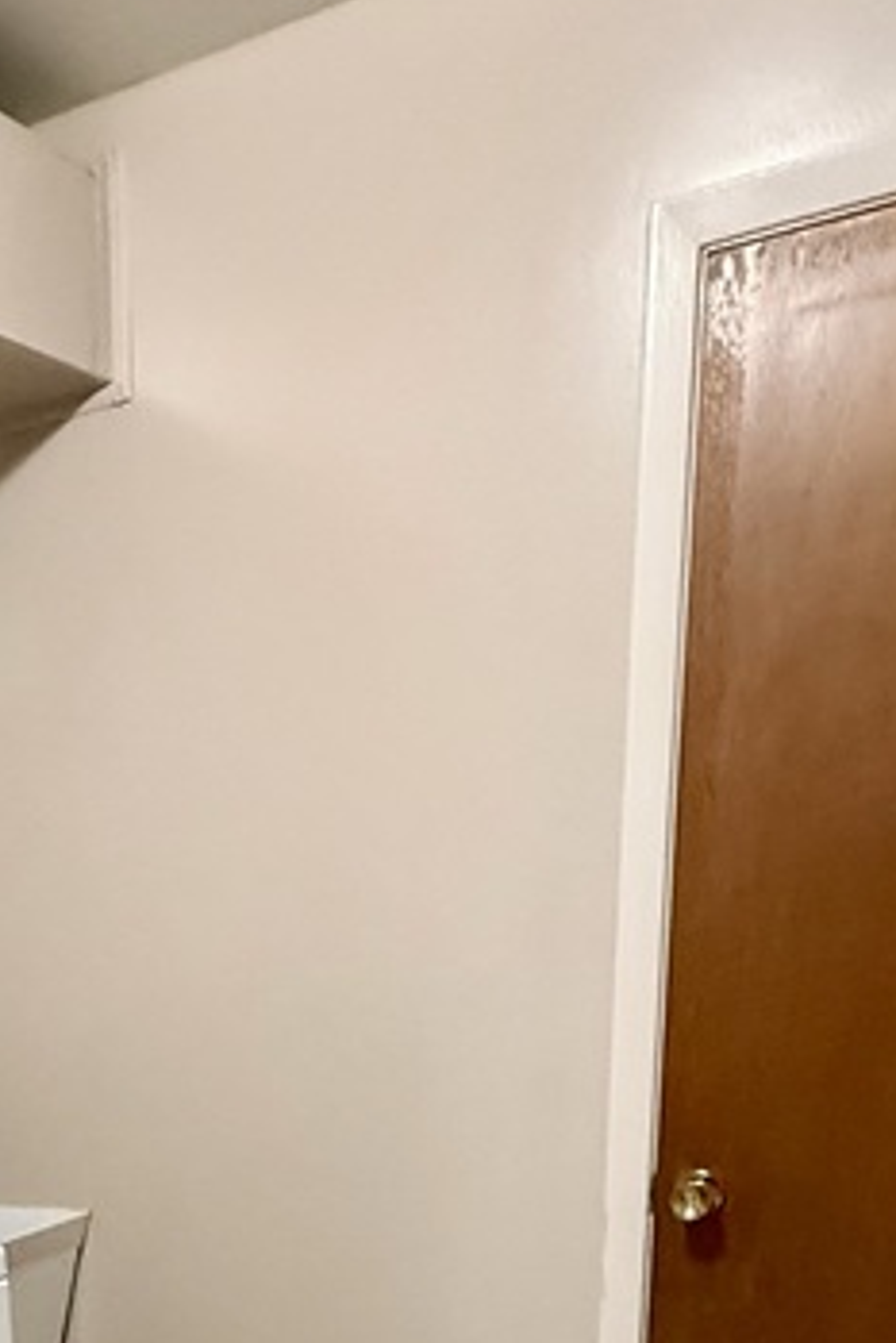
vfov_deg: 37.0
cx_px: -46
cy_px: 1462
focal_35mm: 45
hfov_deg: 27.7
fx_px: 1678
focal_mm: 2.22
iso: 640
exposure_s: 1/60
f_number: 2.2
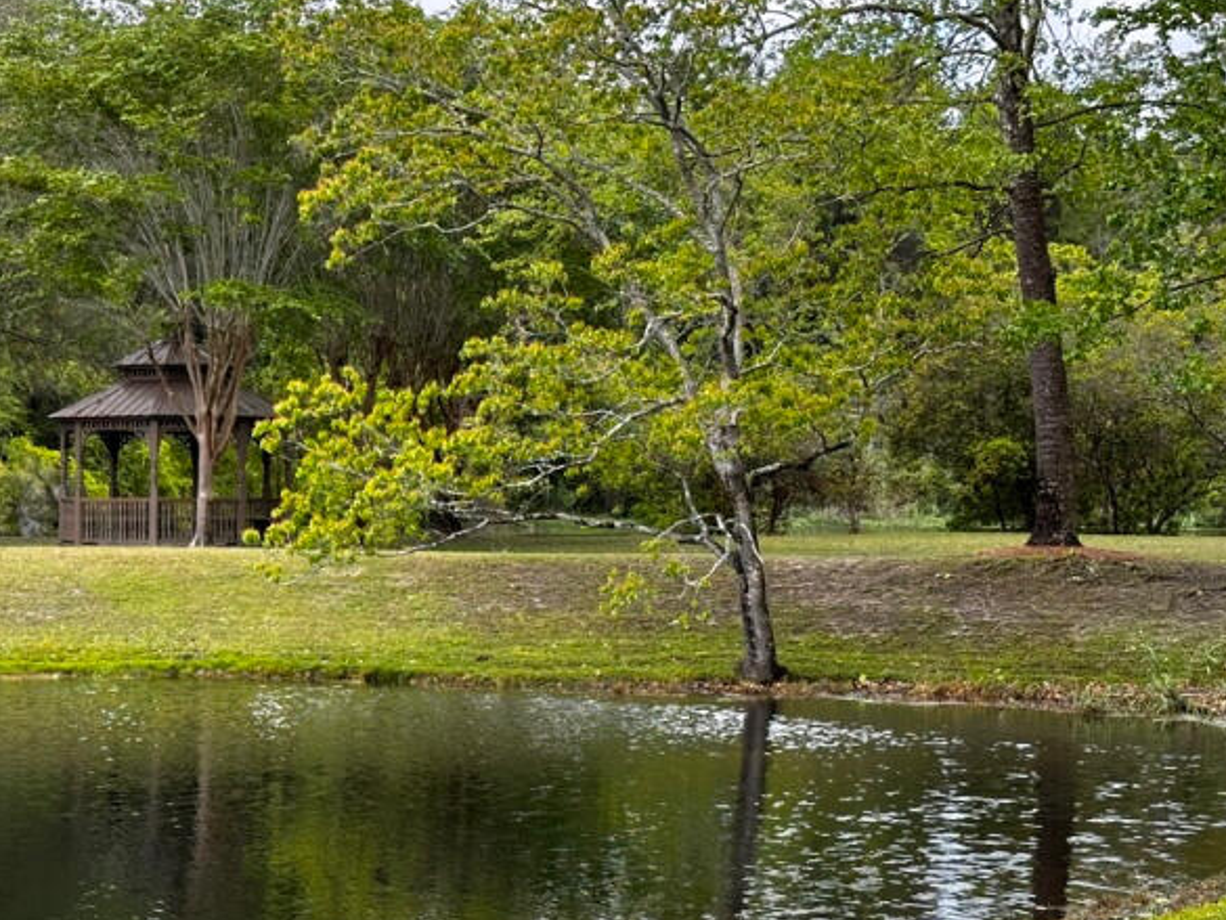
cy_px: 593
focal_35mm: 84
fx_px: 2976
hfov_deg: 23.1
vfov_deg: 17.5
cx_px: 312
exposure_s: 1/549
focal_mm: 6.86
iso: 64
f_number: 1.78
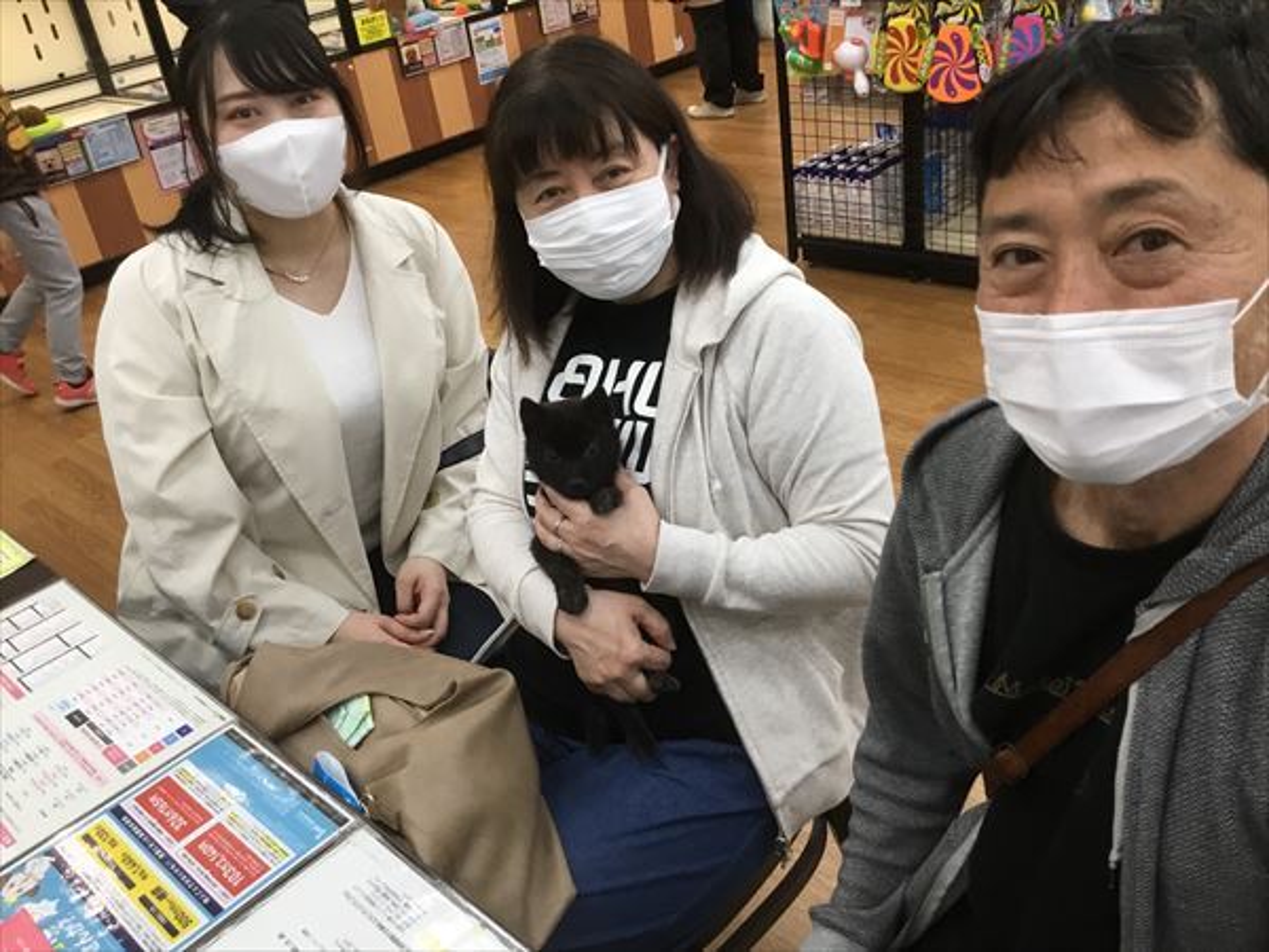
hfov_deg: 58.4
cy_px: 476
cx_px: 634
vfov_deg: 45.4
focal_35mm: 31
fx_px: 1136
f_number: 2.4
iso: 40
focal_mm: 3.3
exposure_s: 1/33
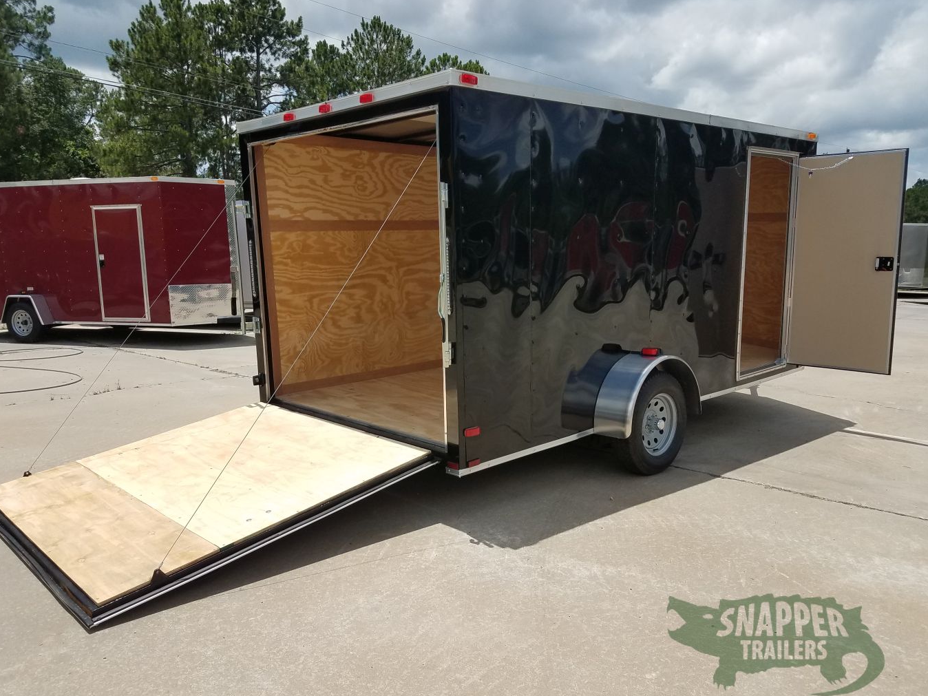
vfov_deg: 51.4
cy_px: 347
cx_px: 453
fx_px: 724
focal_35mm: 27
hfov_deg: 65.3
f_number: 1.7
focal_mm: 4.2
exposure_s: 1/3224
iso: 40
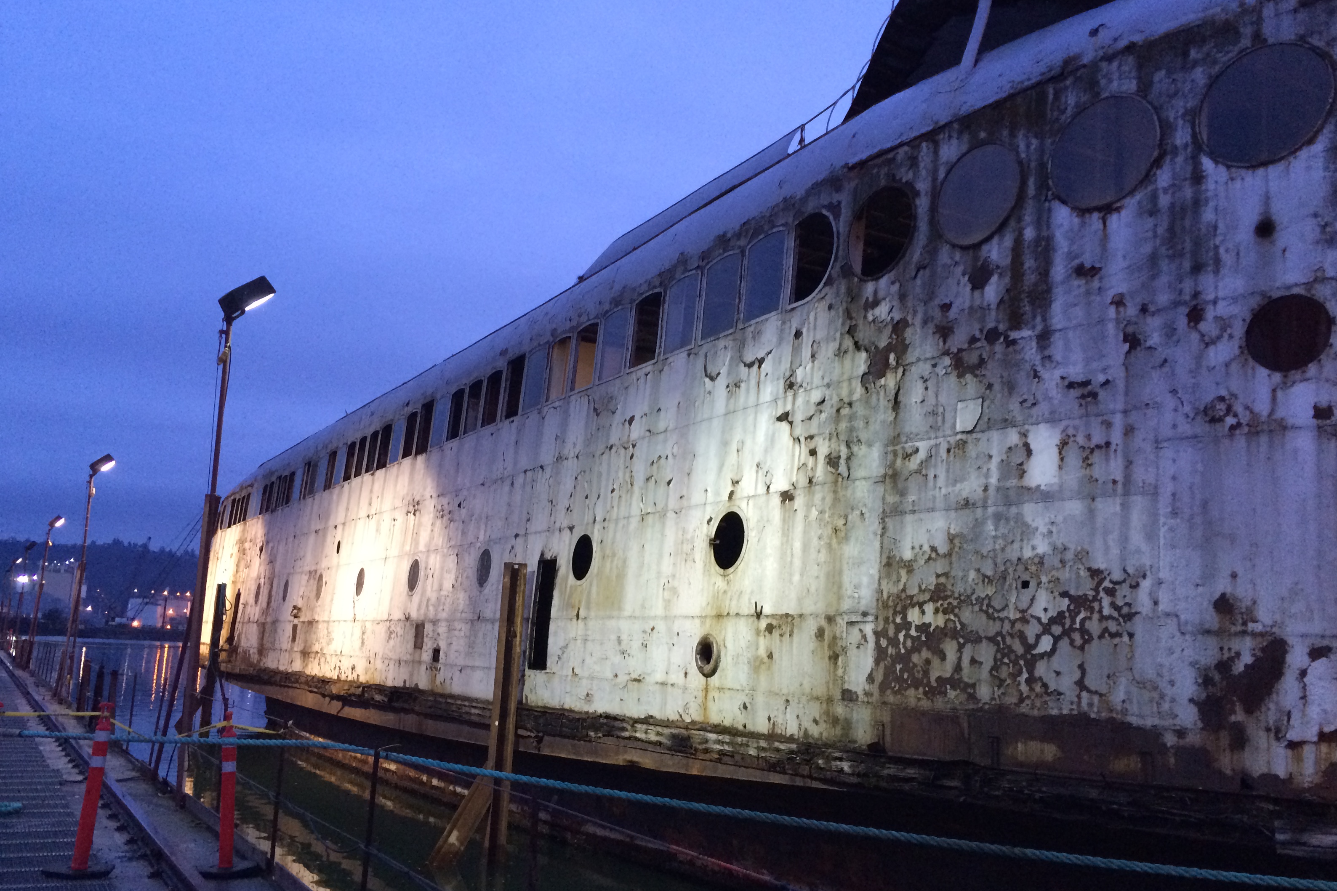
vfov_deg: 42.3
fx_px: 1151
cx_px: 681
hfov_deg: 60.3
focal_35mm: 31
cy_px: 465
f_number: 2.2
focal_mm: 4.15
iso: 250
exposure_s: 1/30
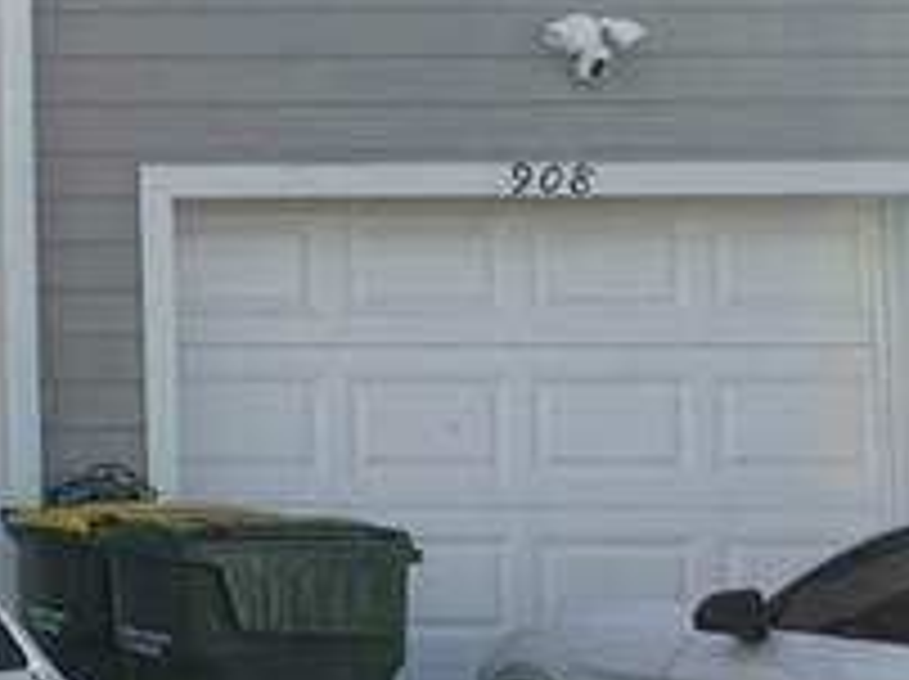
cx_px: -1377
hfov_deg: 11.1
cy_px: 270
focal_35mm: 146
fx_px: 3829
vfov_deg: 10.1
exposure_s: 1/2099
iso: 20
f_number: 1.8
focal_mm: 5.4
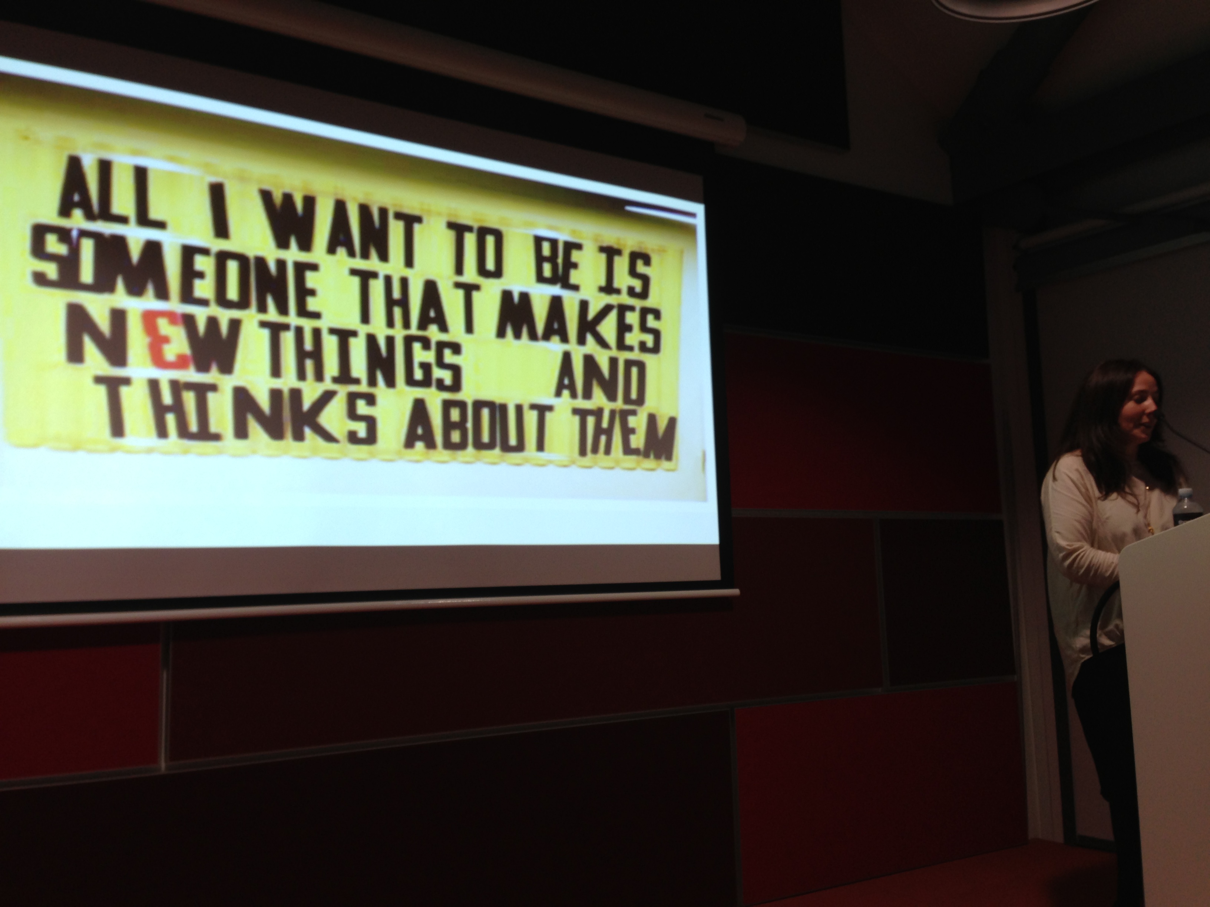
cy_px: 454
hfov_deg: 55.4
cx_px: 605
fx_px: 1154
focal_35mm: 33
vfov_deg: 42.9
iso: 50
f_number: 2.4
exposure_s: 1/40
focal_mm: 4.13
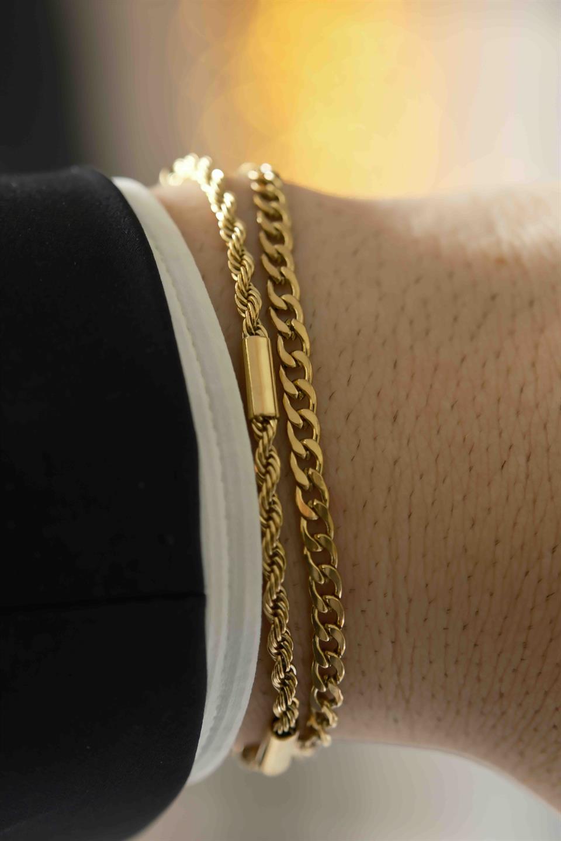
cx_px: 280
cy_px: 420
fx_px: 2805
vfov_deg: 17.1
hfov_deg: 11.4
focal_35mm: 120
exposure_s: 1/30
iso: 400
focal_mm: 80
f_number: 4
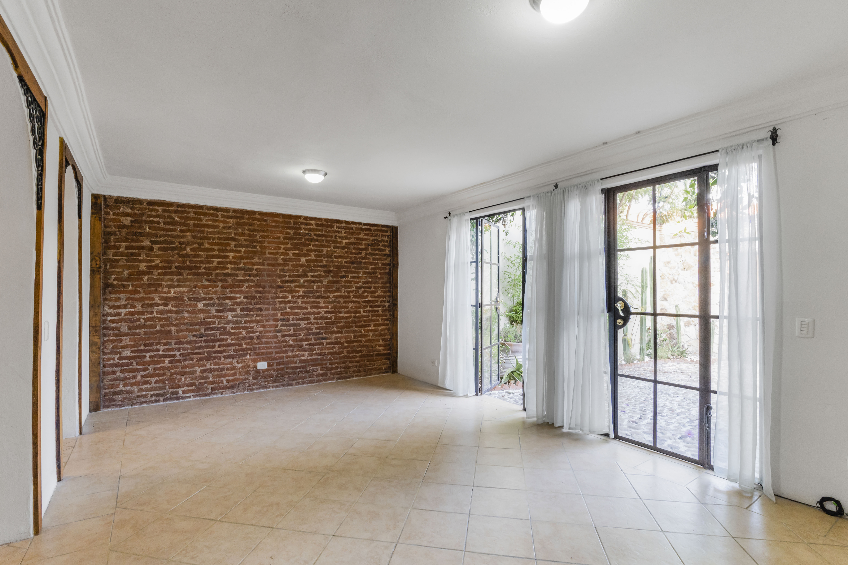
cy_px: 282
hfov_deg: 95.0
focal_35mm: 16
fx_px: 389
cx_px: 424
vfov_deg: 72.1
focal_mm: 11
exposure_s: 1/20
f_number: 8
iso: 640
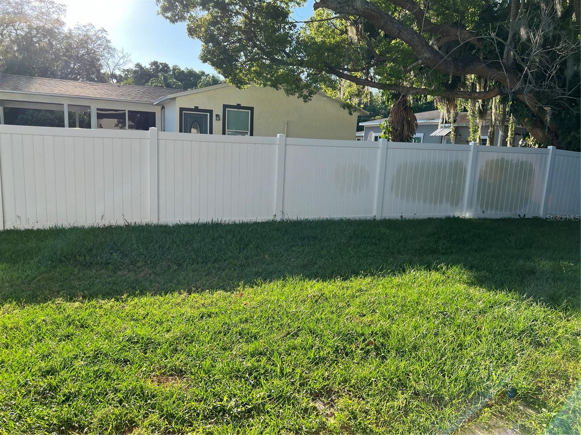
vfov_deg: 53.1
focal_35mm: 26
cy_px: 218
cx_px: 290
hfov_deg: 67.3
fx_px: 436
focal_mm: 5.7
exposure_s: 1/1431
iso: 50
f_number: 1.5
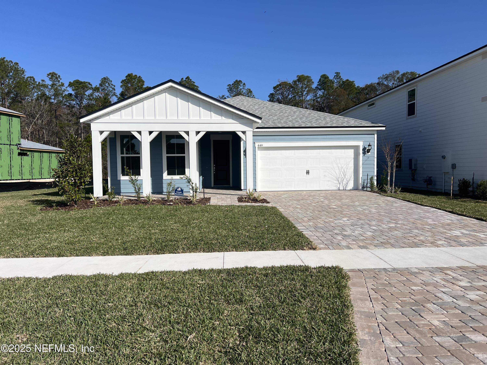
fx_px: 366
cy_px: 182
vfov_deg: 53.1
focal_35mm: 26
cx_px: 244
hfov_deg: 67.3
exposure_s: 1/8000
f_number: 1.5
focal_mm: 5.7
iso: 50
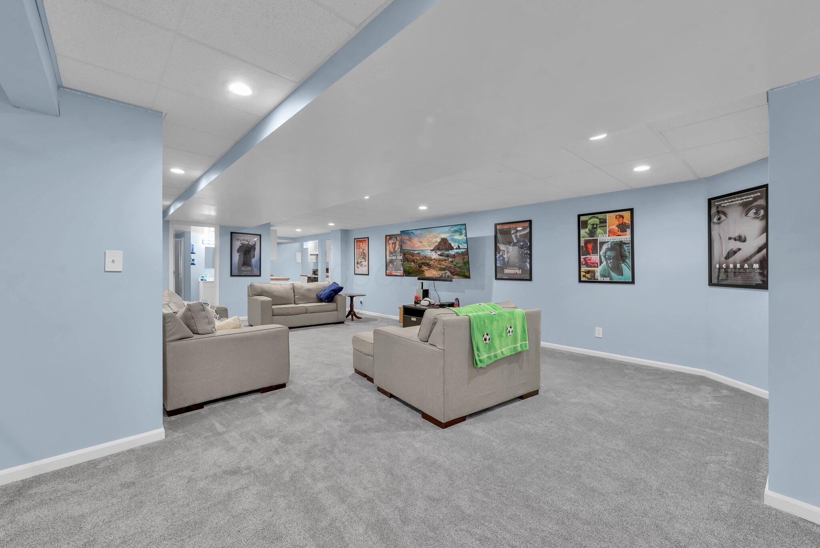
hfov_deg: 104.2
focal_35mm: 14
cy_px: 274
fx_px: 319
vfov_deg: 81.3
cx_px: 410
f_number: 7.1
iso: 640
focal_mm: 14
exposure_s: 1/10
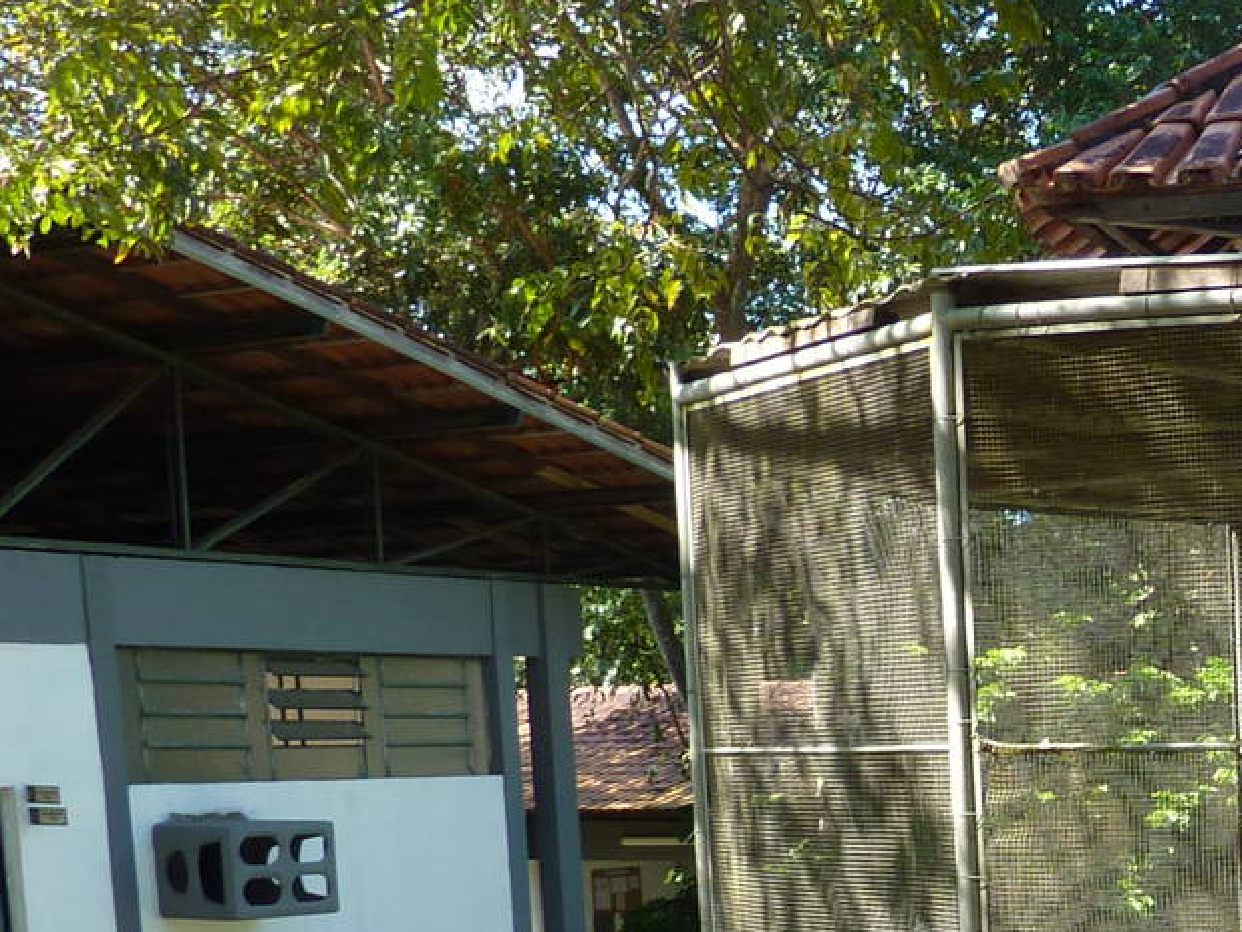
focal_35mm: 70
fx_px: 2512
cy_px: 1135
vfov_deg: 19.7
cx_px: 1512
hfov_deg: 24.9
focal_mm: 4.4
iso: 80
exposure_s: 1/100
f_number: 3.5
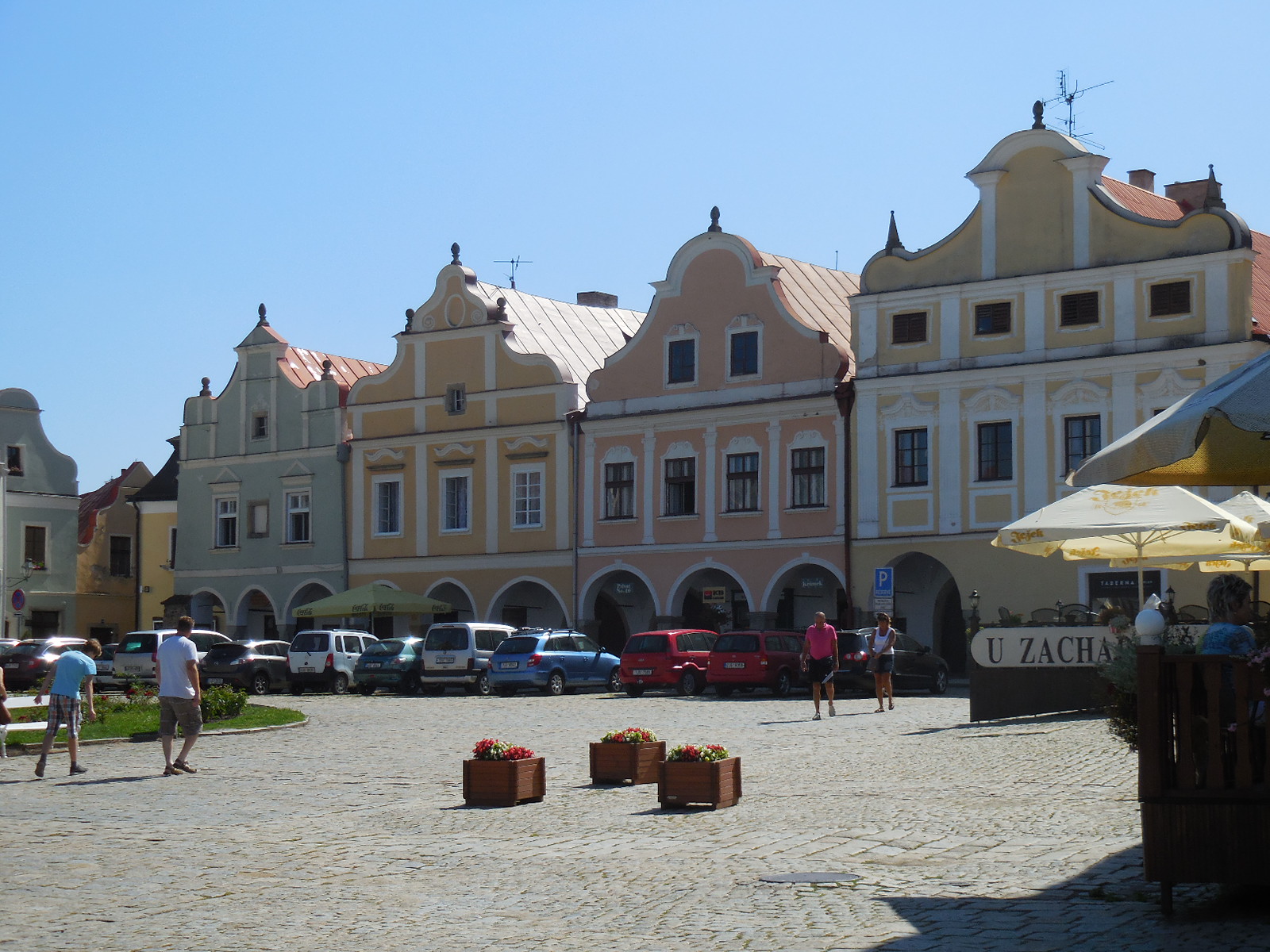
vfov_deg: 24.0
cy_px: 476
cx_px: 635
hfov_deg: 31.7
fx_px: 2238
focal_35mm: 61
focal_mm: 11
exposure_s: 1/1000
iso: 125
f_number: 4.5
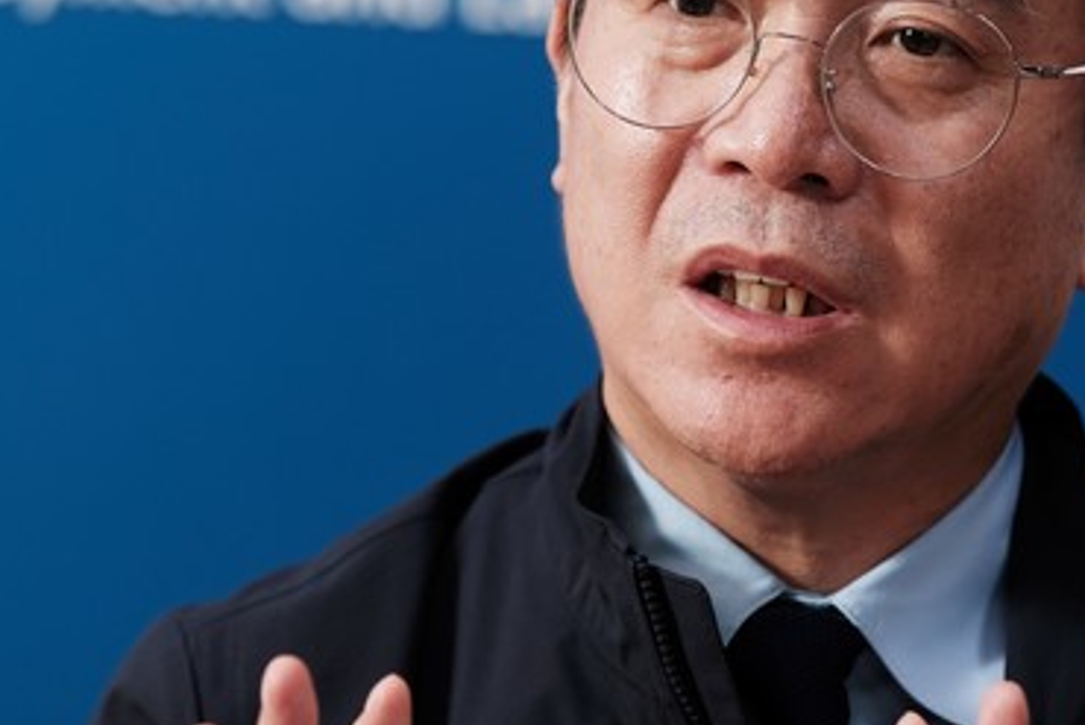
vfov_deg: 6.3
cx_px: 452
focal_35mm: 219
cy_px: 200
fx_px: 6603
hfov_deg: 9.4
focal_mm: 90
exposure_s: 1/160
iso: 400
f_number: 2.8
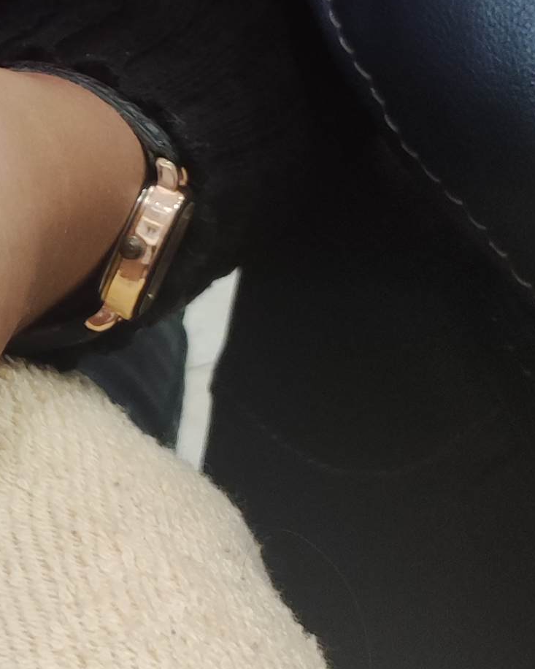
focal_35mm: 84
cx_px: -536
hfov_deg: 14.9
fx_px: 1662
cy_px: -65
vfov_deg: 21.6
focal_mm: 4.74
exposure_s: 1/50
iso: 483
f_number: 1.79
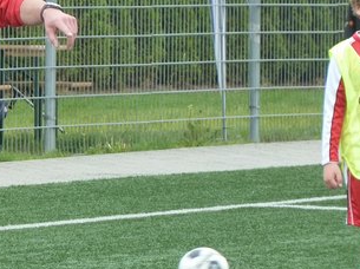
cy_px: 83
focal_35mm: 517
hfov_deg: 3.8
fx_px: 5370
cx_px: -32
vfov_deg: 2.9
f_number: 4.6
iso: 250
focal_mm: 37
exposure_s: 1/160
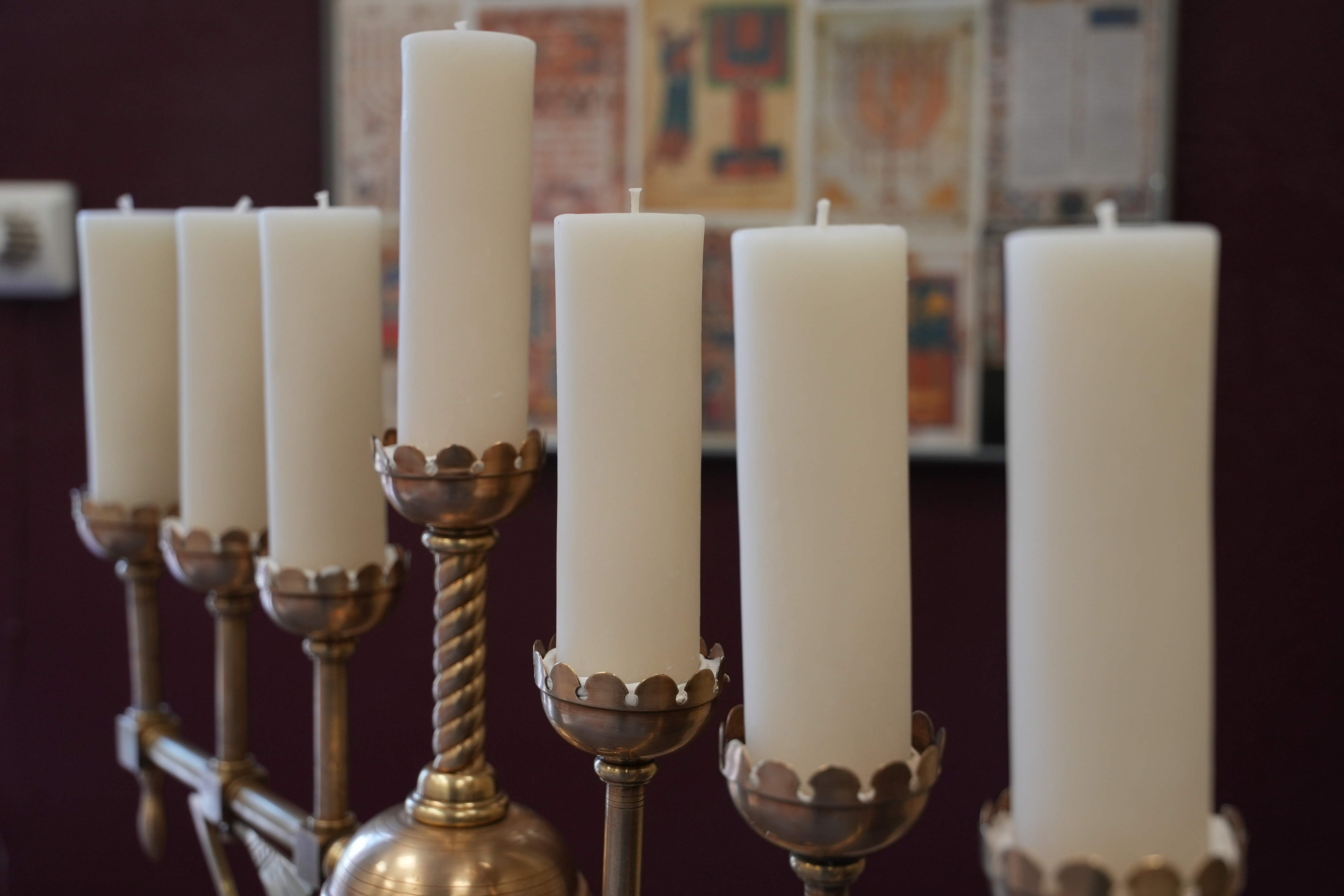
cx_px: 678
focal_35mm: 45
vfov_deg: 29.9
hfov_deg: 43.6
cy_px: 451
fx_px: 1680
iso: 800
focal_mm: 44
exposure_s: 1/160
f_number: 4
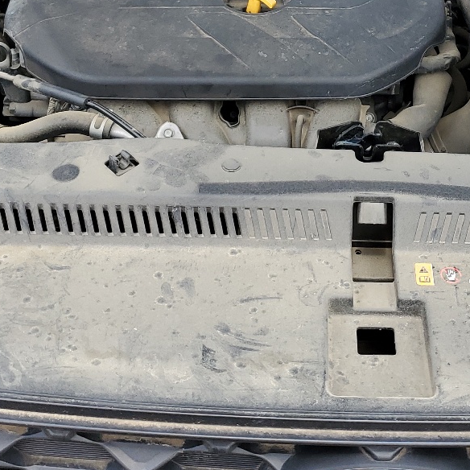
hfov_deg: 27.0
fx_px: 968
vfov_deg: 26.4
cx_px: 336
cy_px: 47
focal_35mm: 63
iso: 50
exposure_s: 1/714
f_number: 1.5
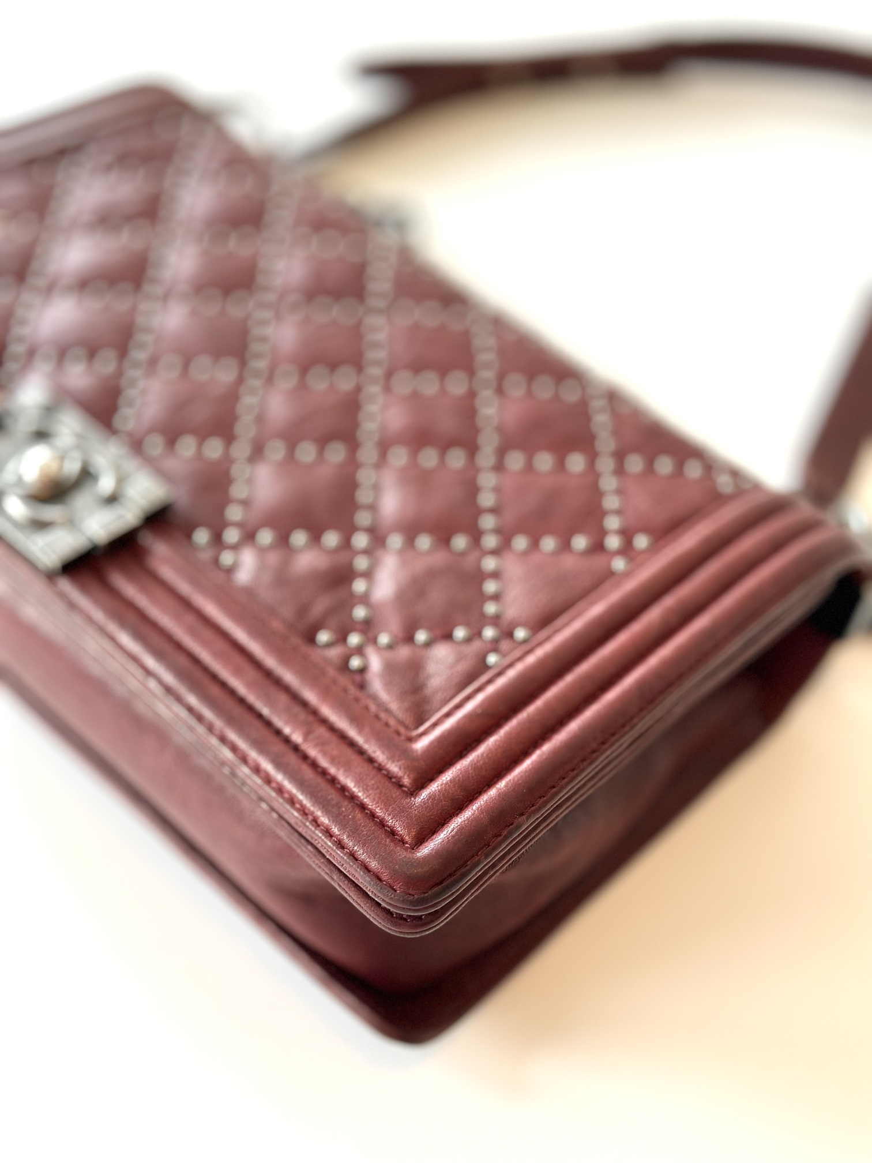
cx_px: 436
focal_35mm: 48
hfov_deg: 30.3
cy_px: 582
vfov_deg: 39.7
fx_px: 1612
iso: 80
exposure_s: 1/50
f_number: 1.78
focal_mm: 6.86
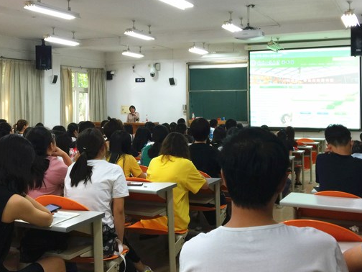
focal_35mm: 46
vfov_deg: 31.3
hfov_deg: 41.2
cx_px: 157
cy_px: 96
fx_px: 481
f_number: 2.2
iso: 40
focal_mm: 4.15
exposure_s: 1/33
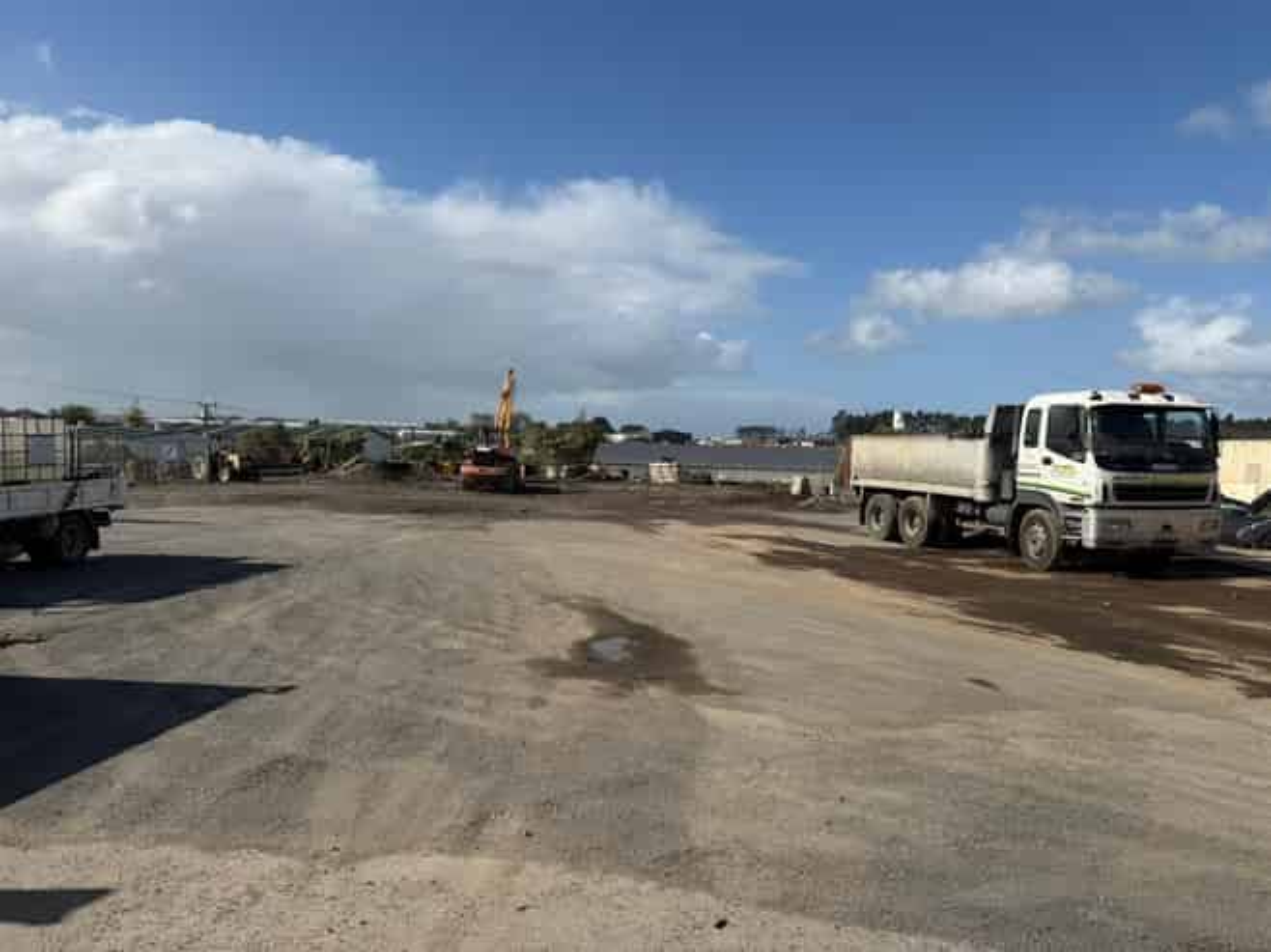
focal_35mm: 24
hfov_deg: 71.6
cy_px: 476
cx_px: 636
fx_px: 881
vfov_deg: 56.8
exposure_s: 1/6711
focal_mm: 6.76
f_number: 1.78
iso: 80
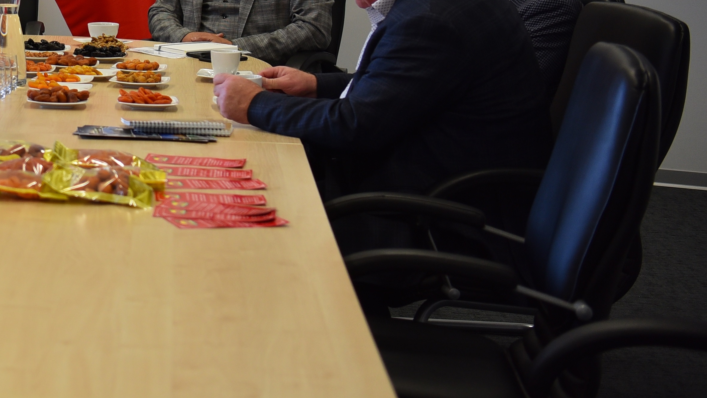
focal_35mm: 107
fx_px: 2006
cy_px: -75
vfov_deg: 11.1
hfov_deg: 18.7
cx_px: -181
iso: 400
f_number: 2.8
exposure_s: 1/200
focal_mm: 40
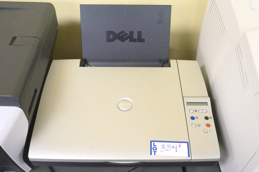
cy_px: 86
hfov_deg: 51.4
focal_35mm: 38
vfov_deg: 35.4
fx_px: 269
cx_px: 130
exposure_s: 1/50
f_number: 7.1
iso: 3200
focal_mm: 25
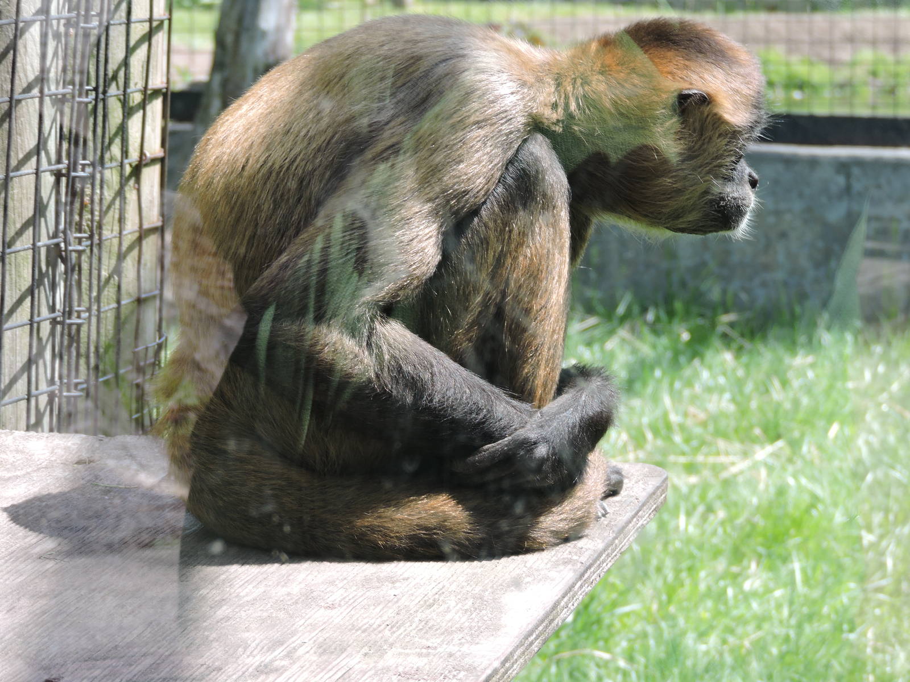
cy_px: 341
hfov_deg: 12.7
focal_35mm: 155
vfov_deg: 9.6
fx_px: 4075
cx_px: 455
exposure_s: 1/125
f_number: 4.4
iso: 100
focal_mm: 27.6
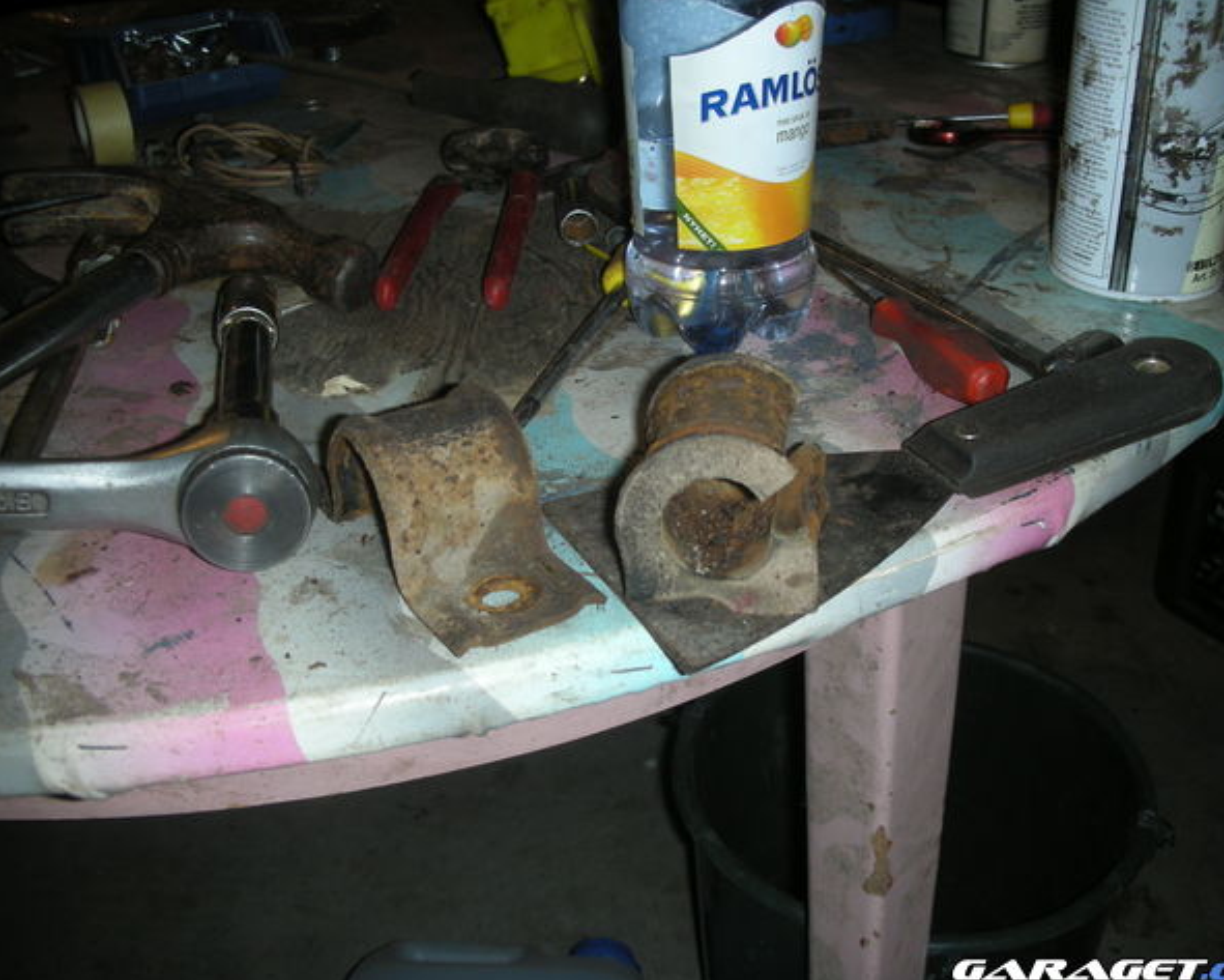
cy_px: 493
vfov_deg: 40.1
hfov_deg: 49.1
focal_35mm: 37
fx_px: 1341
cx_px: 644
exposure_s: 1/60
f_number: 2.8
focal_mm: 5.8
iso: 50
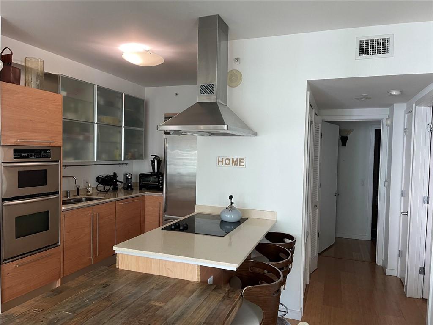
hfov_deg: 67.3
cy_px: 162
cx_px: 216
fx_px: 325
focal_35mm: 26
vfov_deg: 53.1
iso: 125
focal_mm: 5.1
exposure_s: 1/60
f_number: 1.6
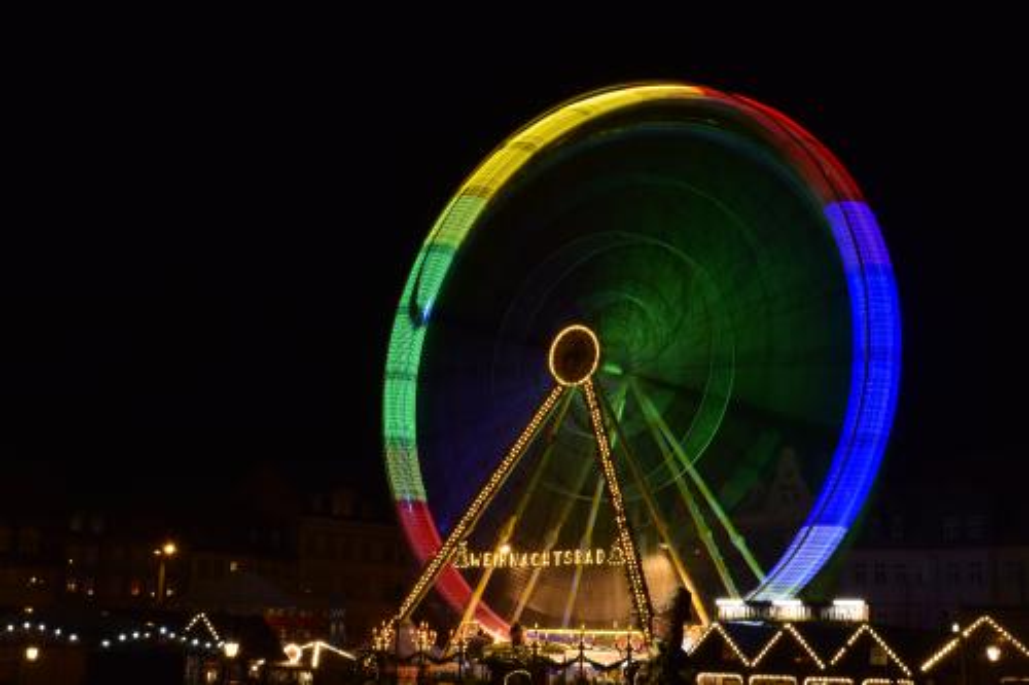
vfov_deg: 28.1
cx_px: 514
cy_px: 342
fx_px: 1371
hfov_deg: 41.1
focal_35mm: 48
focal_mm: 32
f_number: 29
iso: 100
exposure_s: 3
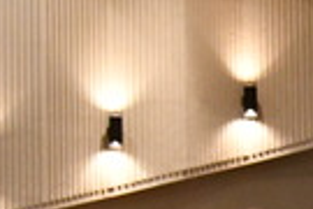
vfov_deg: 5.3
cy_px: 369
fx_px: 2226
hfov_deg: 7.9
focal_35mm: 256
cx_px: 434
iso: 12800
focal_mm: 48
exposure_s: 1/40
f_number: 5.3
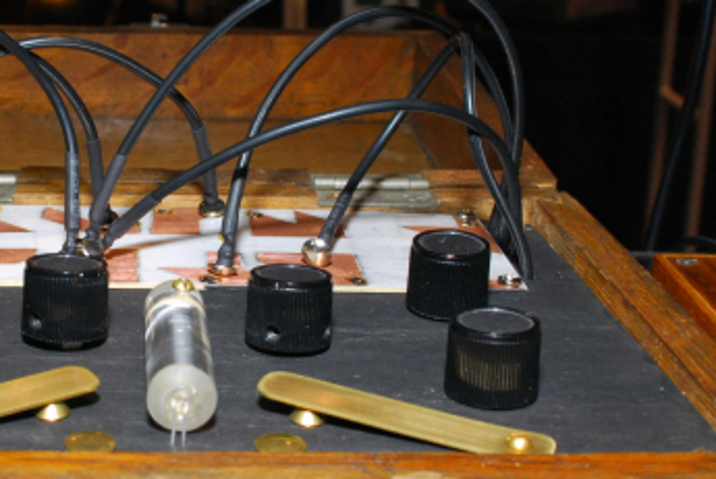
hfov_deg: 25.6
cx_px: 155
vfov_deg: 17.5
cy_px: 234
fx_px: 1553
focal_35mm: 78
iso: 640
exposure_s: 1/60
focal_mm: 24
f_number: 10
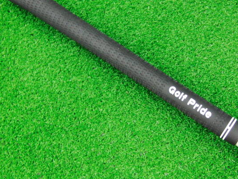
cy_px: 82
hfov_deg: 42.8
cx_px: 139
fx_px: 303
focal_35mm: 44
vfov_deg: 32.9
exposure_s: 1/20
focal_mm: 6.42
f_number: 3.6
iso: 400
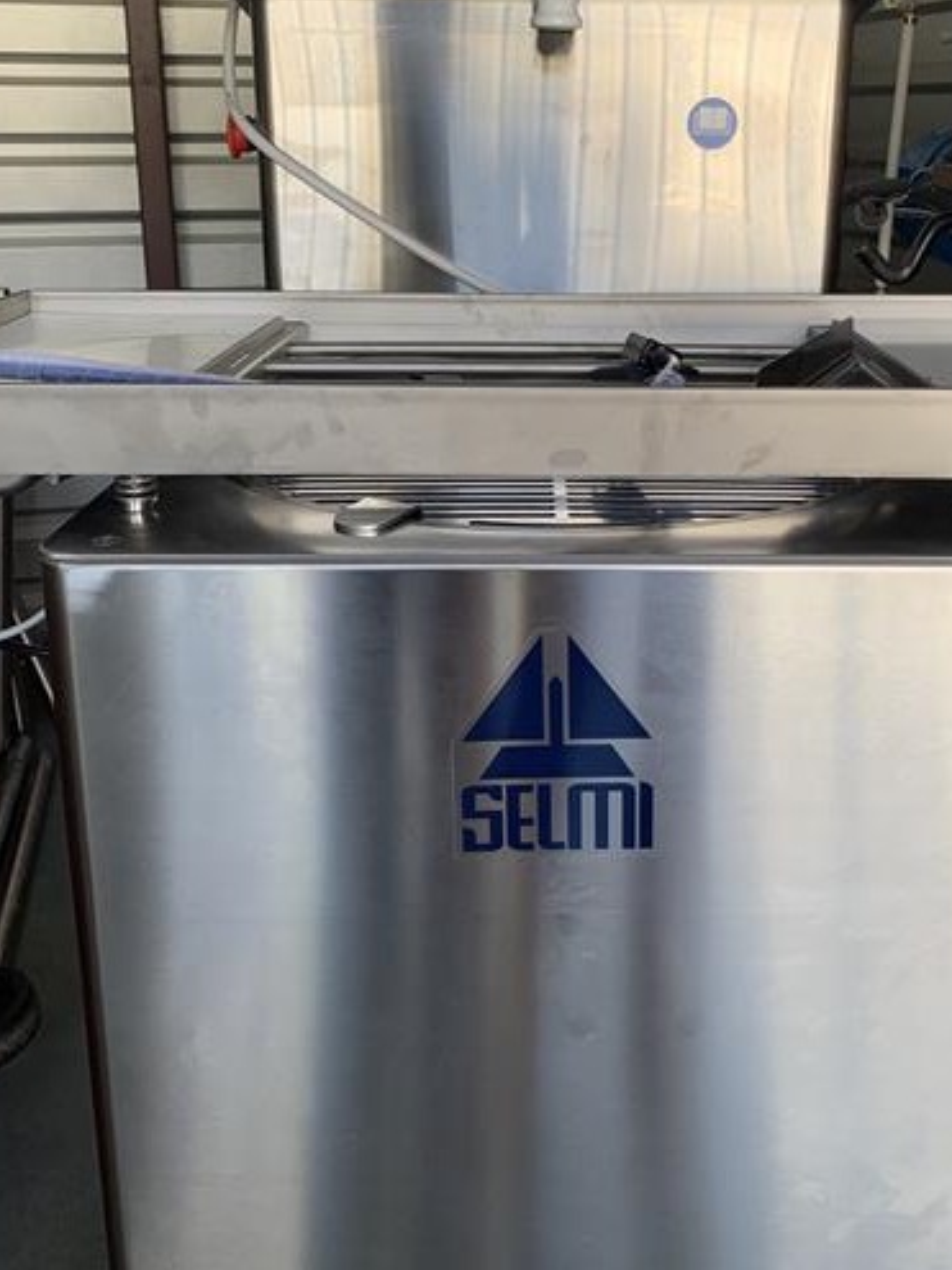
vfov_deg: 52.0
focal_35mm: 35
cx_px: 557
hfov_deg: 40.6
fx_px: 1284
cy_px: 466
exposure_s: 1/121
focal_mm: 4.25
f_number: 1.8
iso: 40
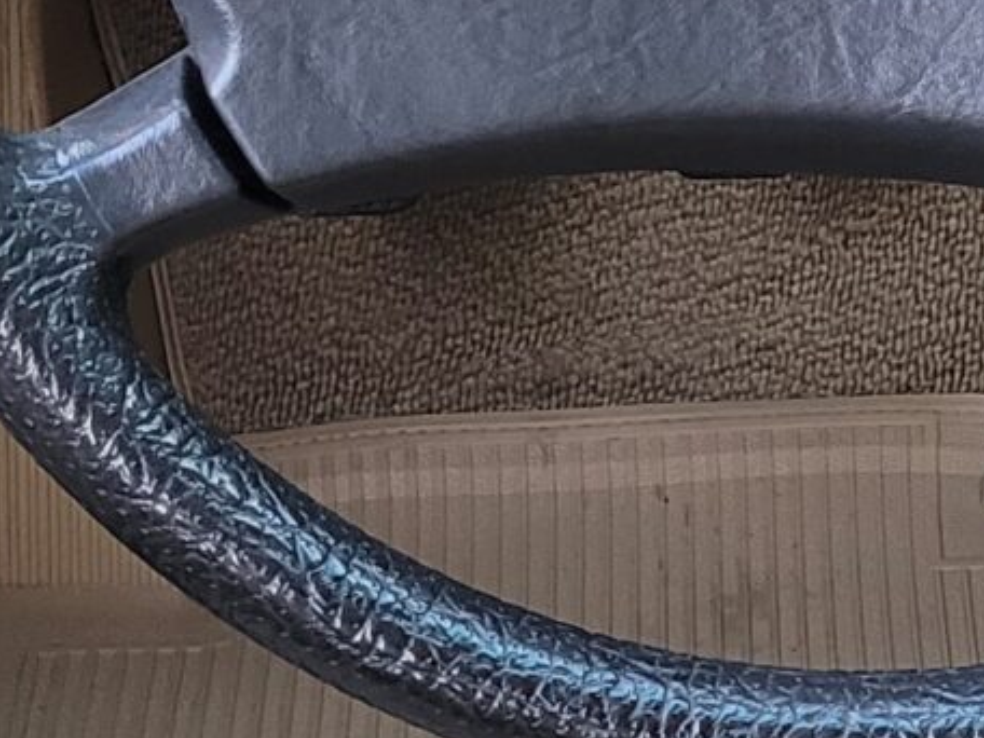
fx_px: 4150
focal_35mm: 146
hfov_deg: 13.4
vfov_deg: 10.2
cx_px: 911
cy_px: 462
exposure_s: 1/50
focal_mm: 5.4
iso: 320
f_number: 1.8
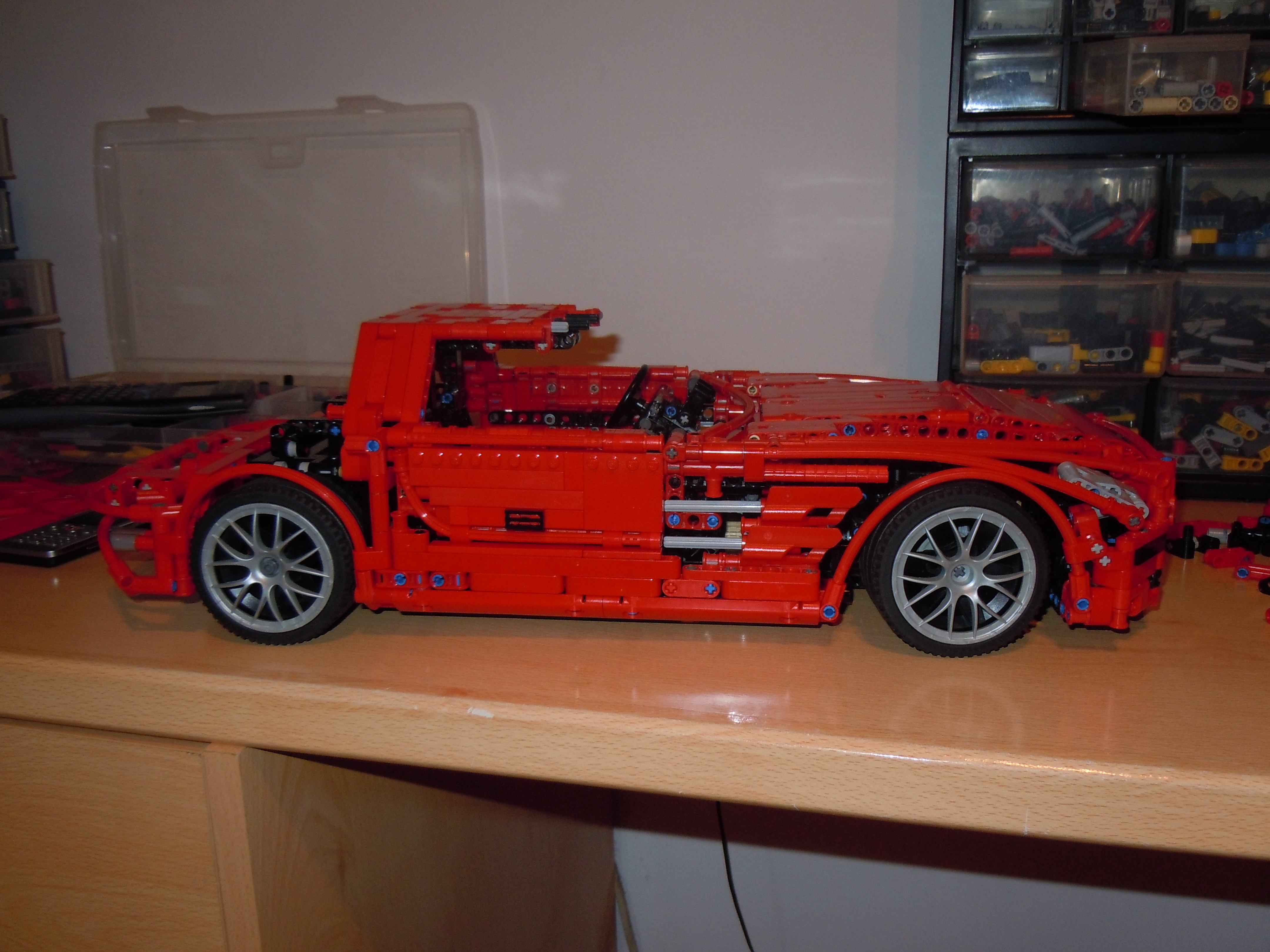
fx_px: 1101
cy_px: 476
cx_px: 635
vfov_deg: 46.8
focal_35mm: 30
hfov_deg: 60.0
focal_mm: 5.4
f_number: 3.5
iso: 200
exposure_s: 1/30
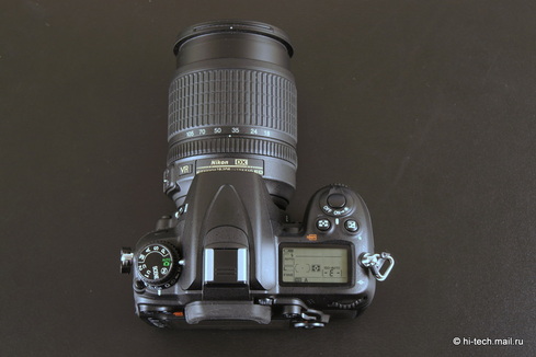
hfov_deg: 29.9
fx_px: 1005
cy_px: 178
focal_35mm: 68
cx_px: 268
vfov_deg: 20.2
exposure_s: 1.3
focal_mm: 45
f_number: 9
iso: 100
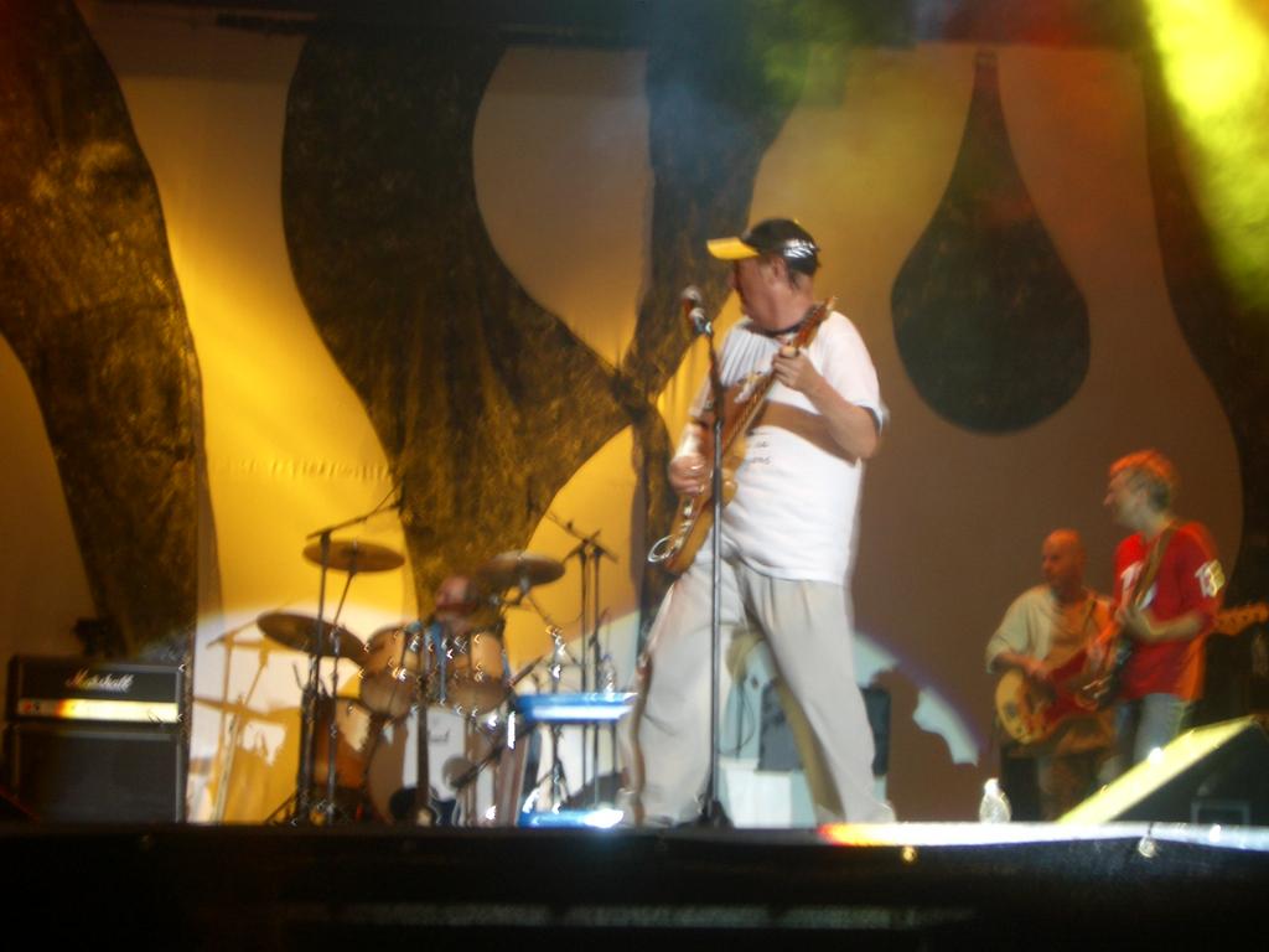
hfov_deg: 26.3
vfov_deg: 19.9
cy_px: 476
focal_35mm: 74
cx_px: 634
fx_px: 2713
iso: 50
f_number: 3.9
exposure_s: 1/8
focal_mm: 12.2
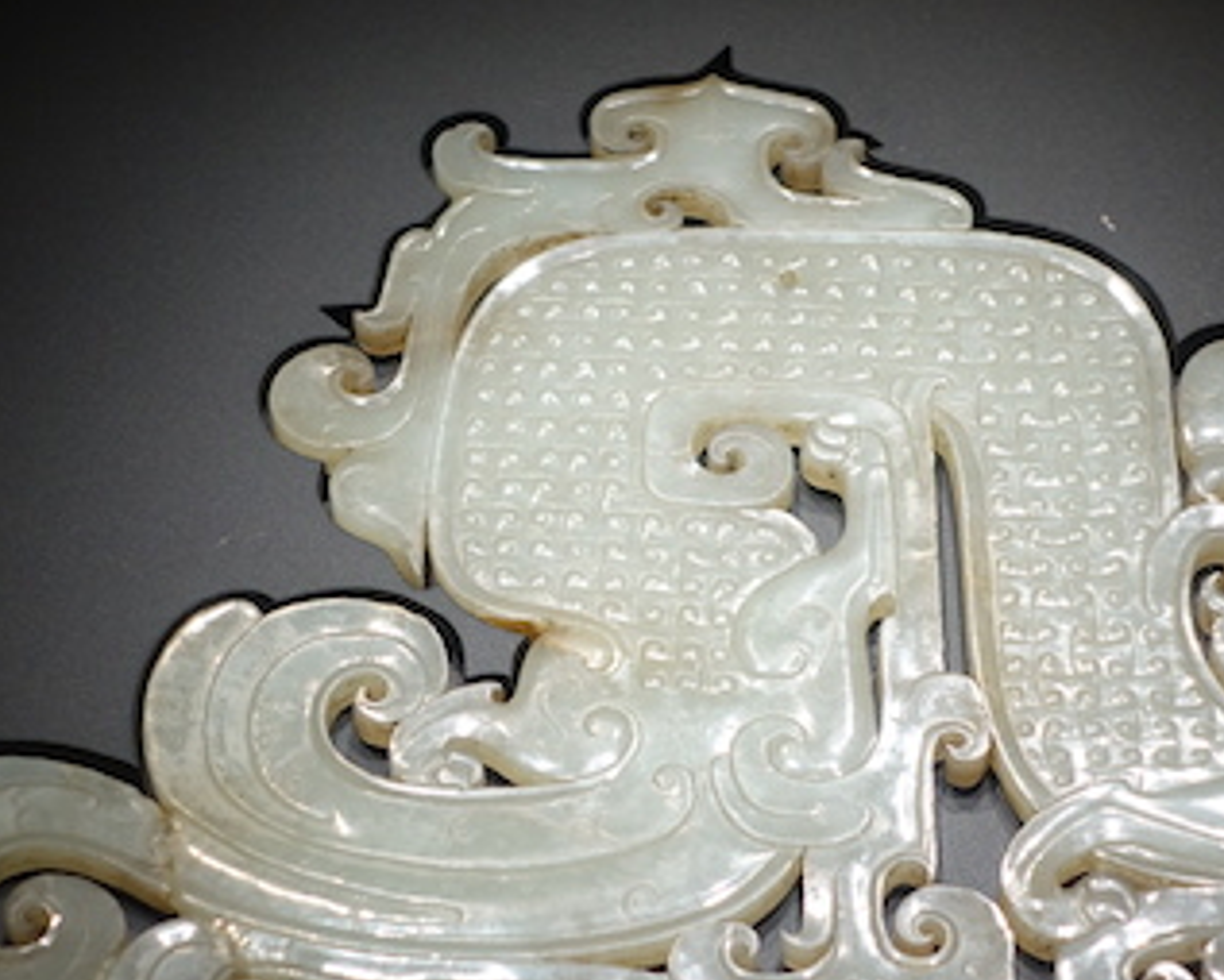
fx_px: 4132
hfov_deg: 16.8
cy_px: 708
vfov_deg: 13.5
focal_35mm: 114
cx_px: 707
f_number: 2.8
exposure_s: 1/60
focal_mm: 20.25
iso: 400
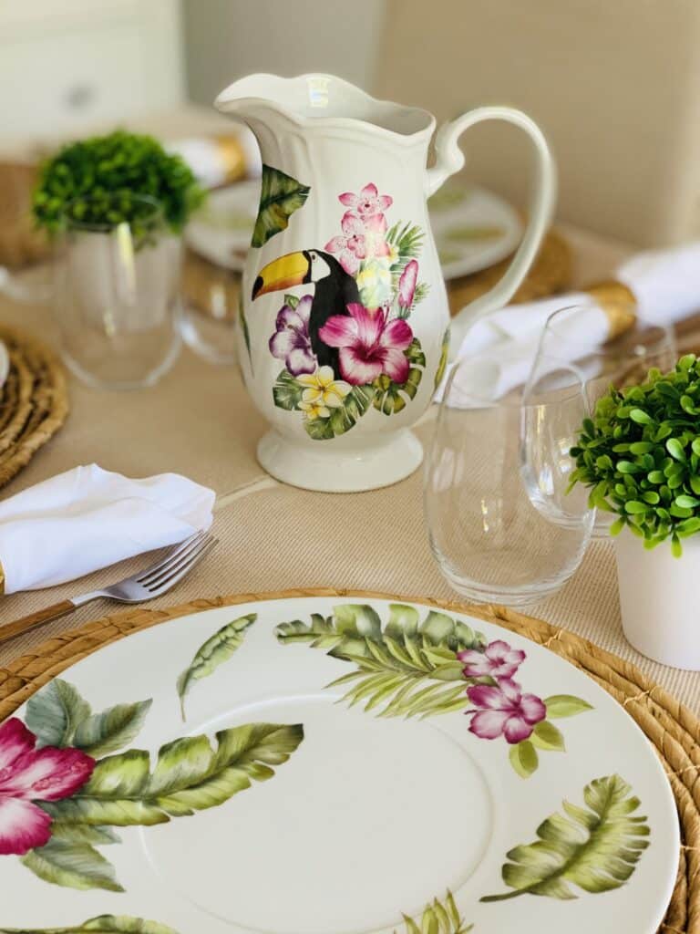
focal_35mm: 52
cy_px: 467
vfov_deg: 36.8
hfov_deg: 28.0
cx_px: 350
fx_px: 1402
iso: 125
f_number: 2.4
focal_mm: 6
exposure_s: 1/65
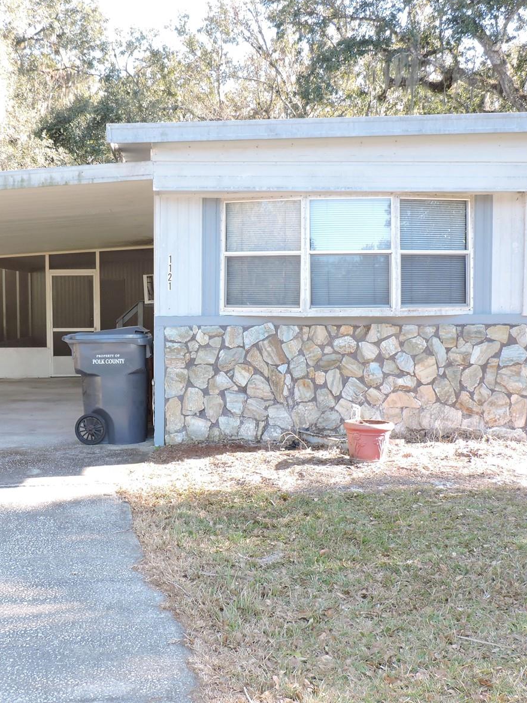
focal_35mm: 45
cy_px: 353
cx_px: 162
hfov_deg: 31.8
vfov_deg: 42.1
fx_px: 913
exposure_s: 1/100
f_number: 3.2
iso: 140
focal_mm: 5.9
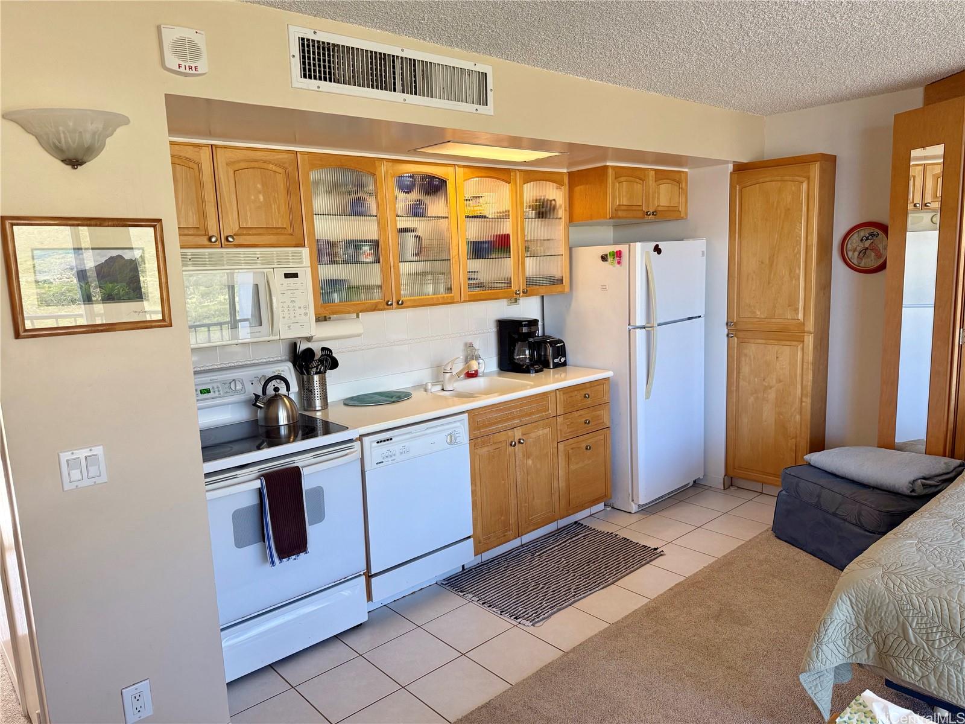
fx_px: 669
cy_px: 362
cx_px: 482
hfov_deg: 71.6
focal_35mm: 24
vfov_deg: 56.8
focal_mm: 6.76
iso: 200
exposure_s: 1/120
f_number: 1.78
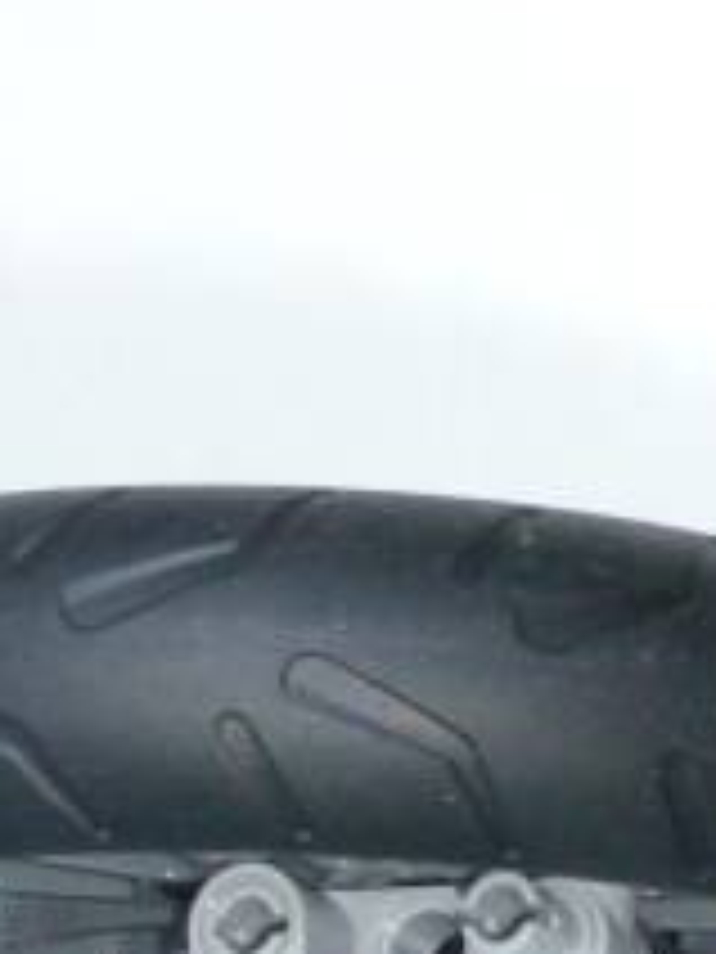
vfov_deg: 8.1
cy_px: 2102
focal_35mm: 231
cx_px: 95
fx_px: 6371
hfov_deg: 6.4
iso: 800
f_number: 4.4
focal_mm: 9
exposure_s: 1/60
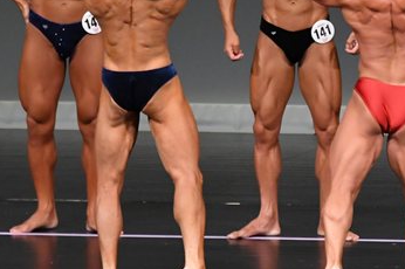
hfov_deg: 3.1
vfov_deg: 2.0
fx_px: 7553
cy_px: 89
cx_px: 394
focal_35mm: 672
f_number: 5.6
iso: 4000
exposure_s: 1/400
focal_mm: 200
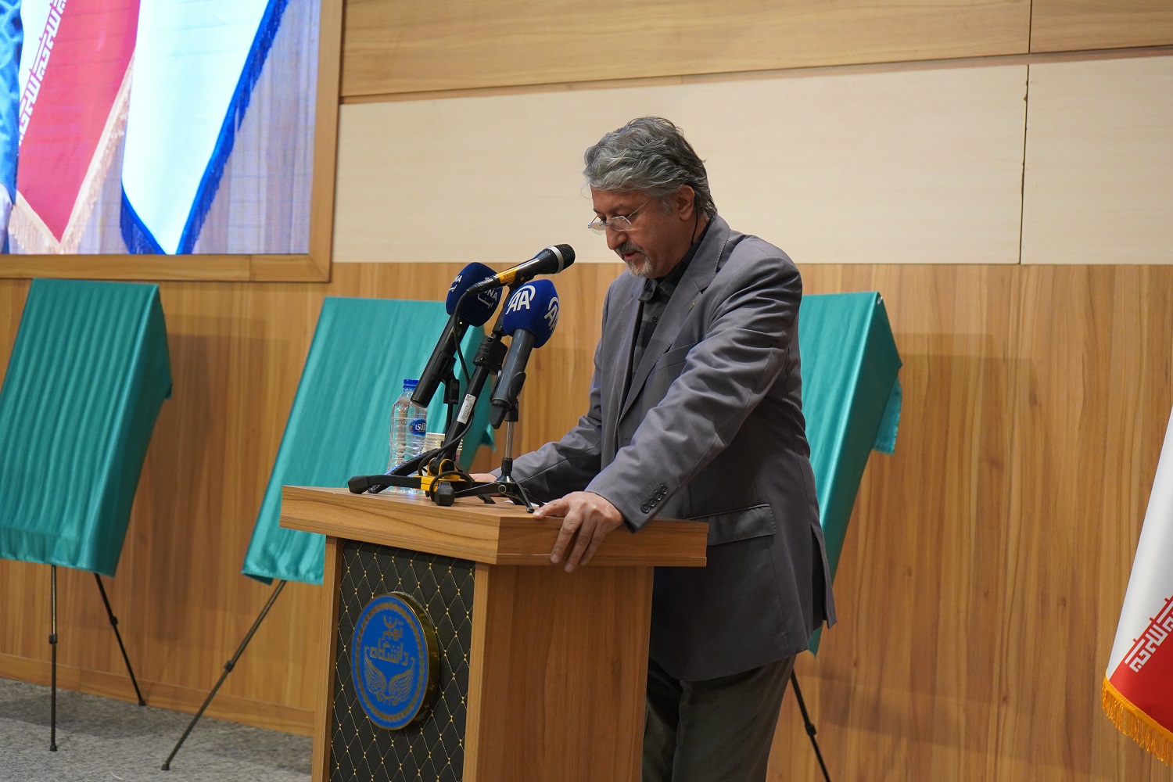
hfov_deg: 38.2
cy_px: 391
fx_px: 1694
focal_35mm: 52
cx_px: 586
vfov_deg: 26.0
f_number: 5
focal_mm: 52
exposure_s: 1/160
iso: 3200
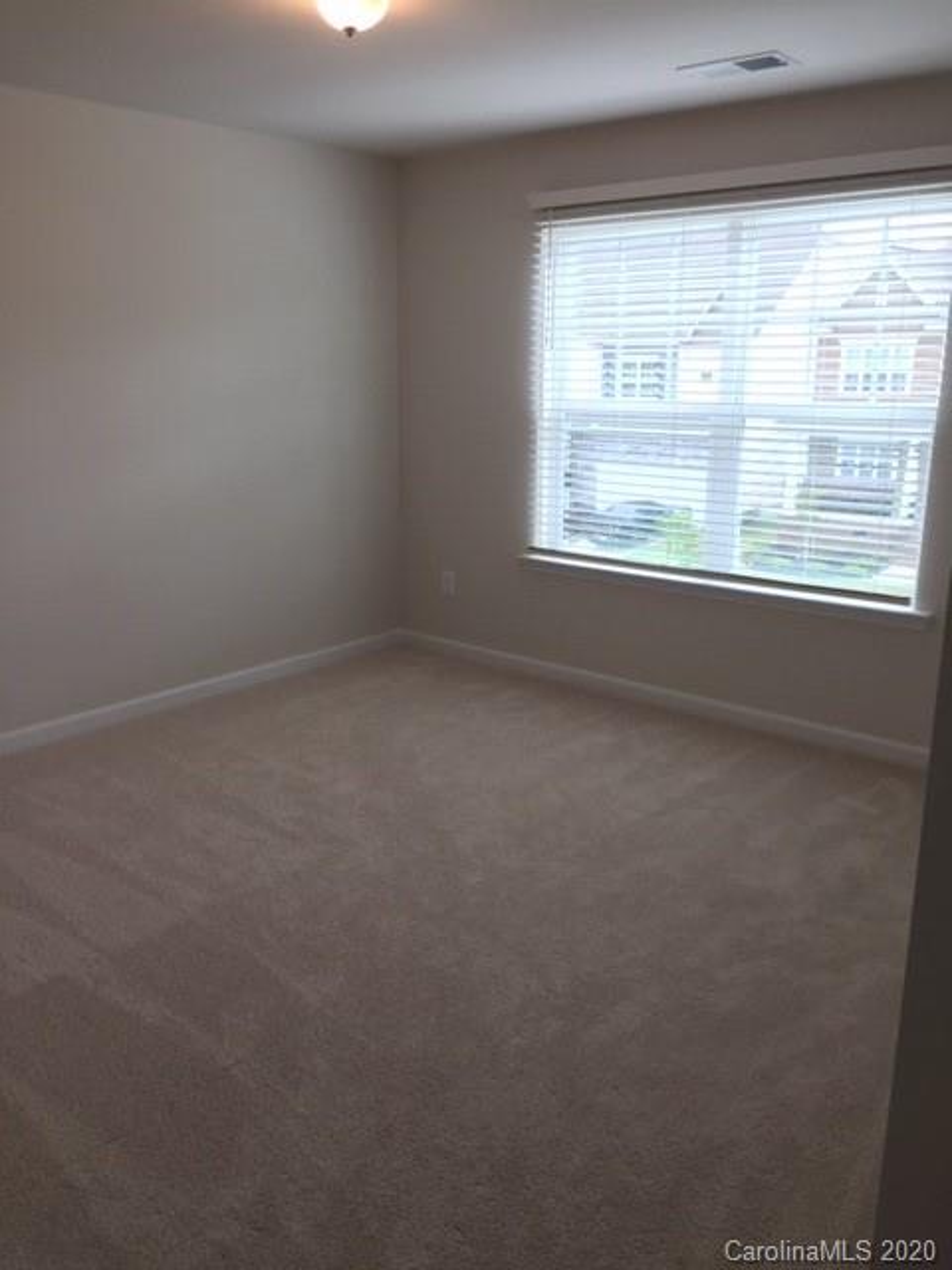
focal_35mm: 29
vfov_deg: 61.7
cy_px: 635
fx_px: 1063
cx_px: 476
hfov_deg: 48.2
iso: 32
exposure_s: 1/30
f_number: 2.2
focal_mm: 4.15
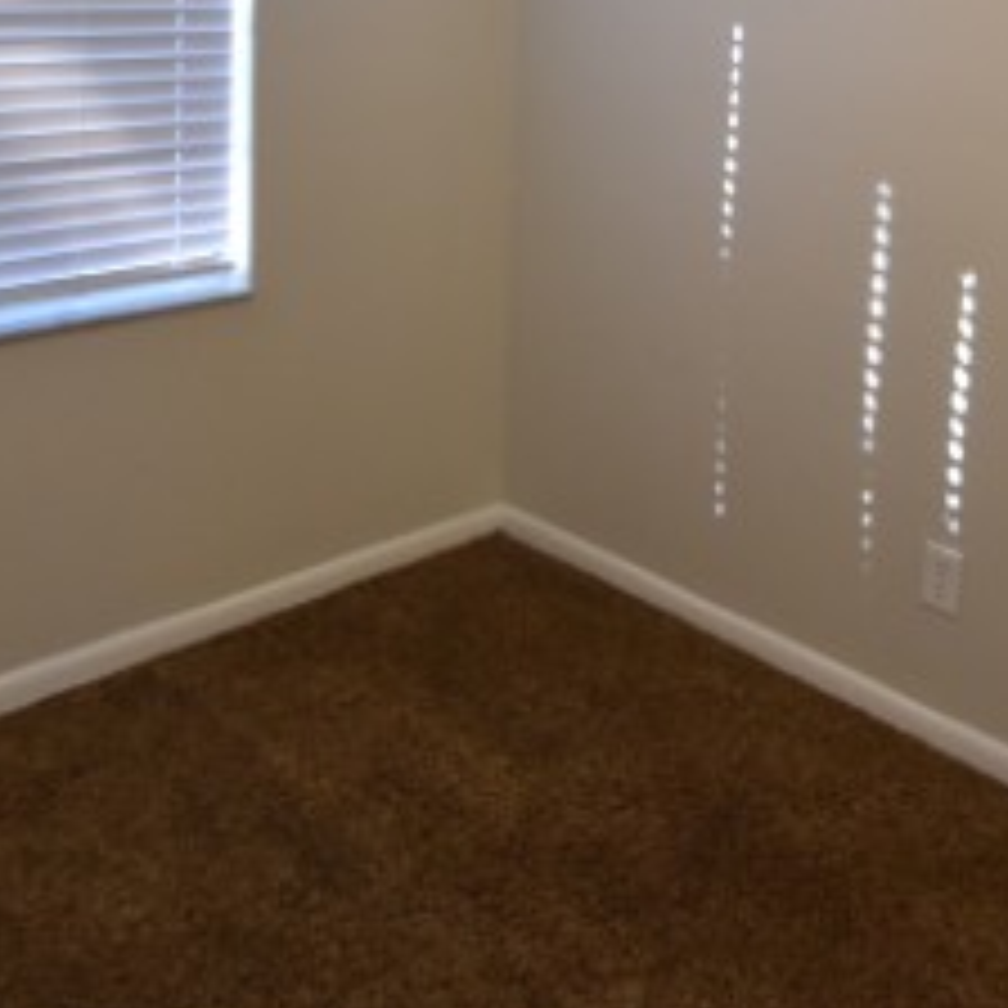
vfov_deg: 37.6
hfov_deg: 40.6
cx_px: 639
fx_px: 1351
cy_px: 58
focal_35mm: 41
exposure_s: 1/60
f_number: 3.5
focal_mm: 10
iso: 800
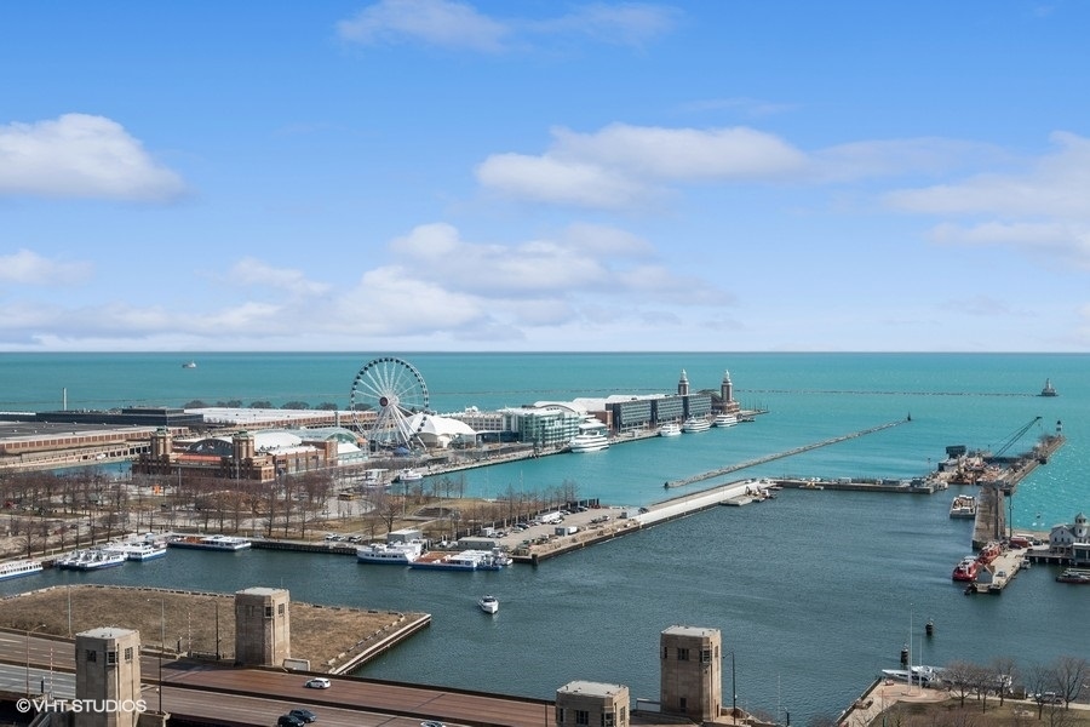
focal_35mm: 41
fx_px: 1241
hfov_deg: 47.4
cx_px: 545
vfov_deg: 32.6
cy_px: 364
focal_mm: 27.5
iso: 320
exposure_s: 1/800
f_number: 8
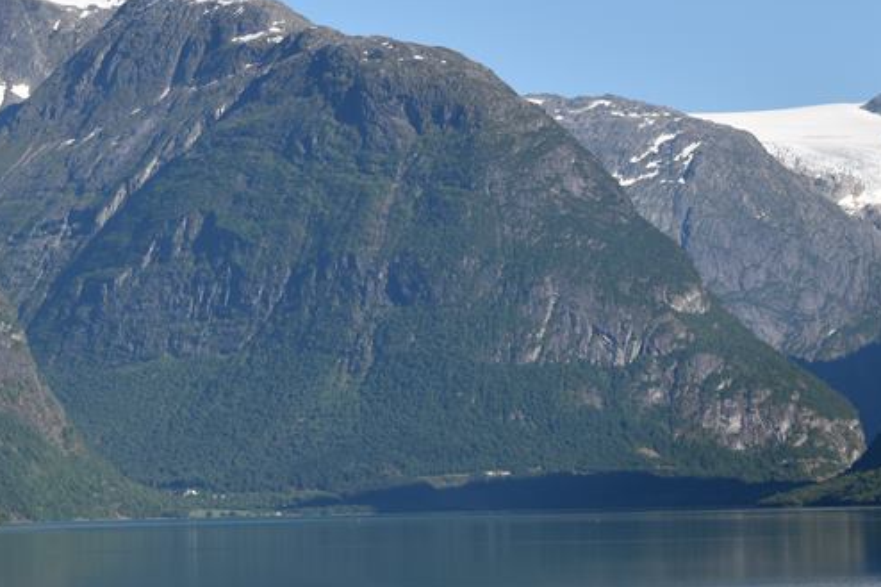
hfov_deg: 12.0
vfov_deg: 8.0
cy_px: 286
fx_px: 4184
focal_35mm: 171
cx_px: 417
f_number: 8
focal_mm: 55
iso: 100
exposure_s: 1/320
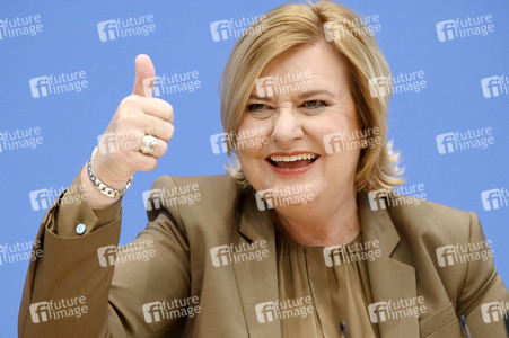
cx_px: 254
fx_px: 2119
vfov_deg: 9.1
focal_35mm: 150
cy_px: 169
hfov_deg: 13.7
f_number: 4.5
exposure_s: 1/1000
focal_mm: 150
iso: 5000
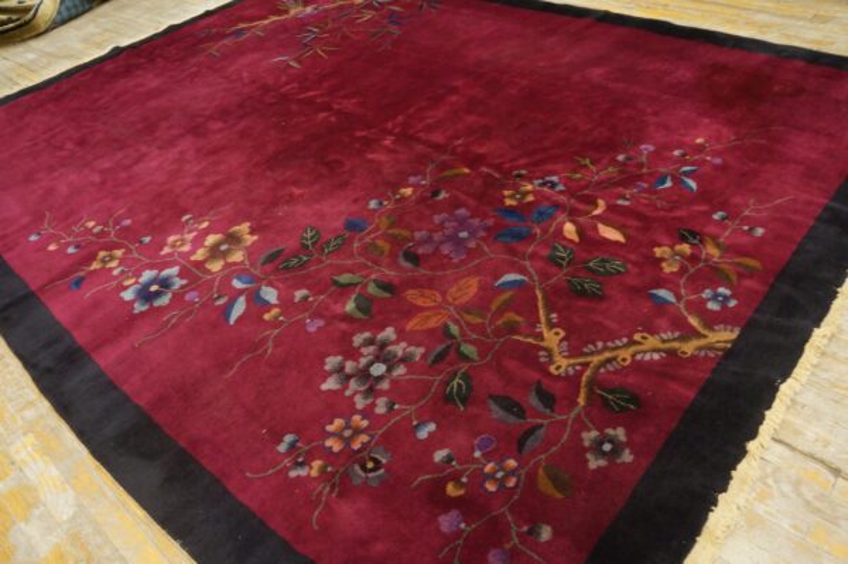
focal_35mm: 27
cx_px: 424
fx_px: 635
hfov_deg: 67.4
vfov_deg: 47.9
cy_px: 282
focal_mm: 18
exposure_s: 1/60
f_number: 4
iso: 2000
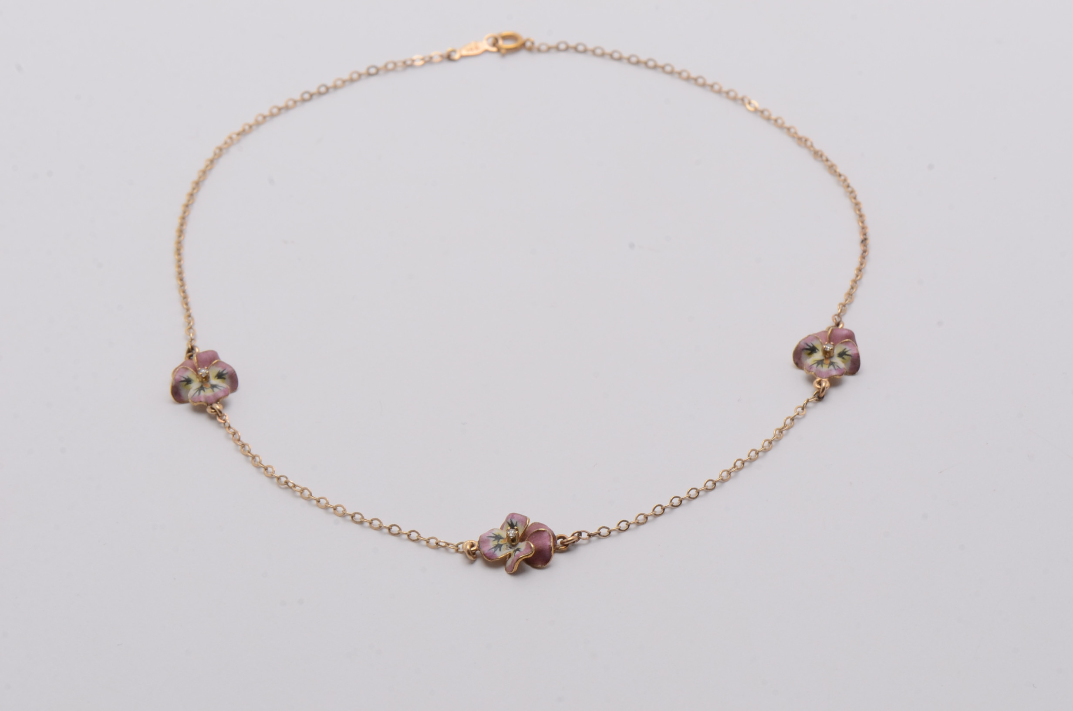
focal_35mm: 128
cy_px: 356
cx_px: 536
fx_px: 3792
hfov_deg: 16.1
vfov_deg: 10.7
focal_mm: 85
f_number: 18
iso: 200
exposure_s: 1/125
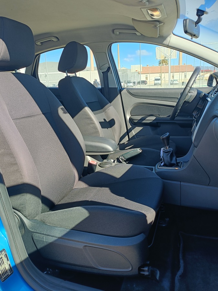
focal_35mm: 25
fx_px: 210
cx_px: 109
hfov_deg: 54.9
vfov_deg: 69.4
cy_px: 146
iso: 80
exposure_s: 1/100
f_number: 1.7
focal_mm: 4.7
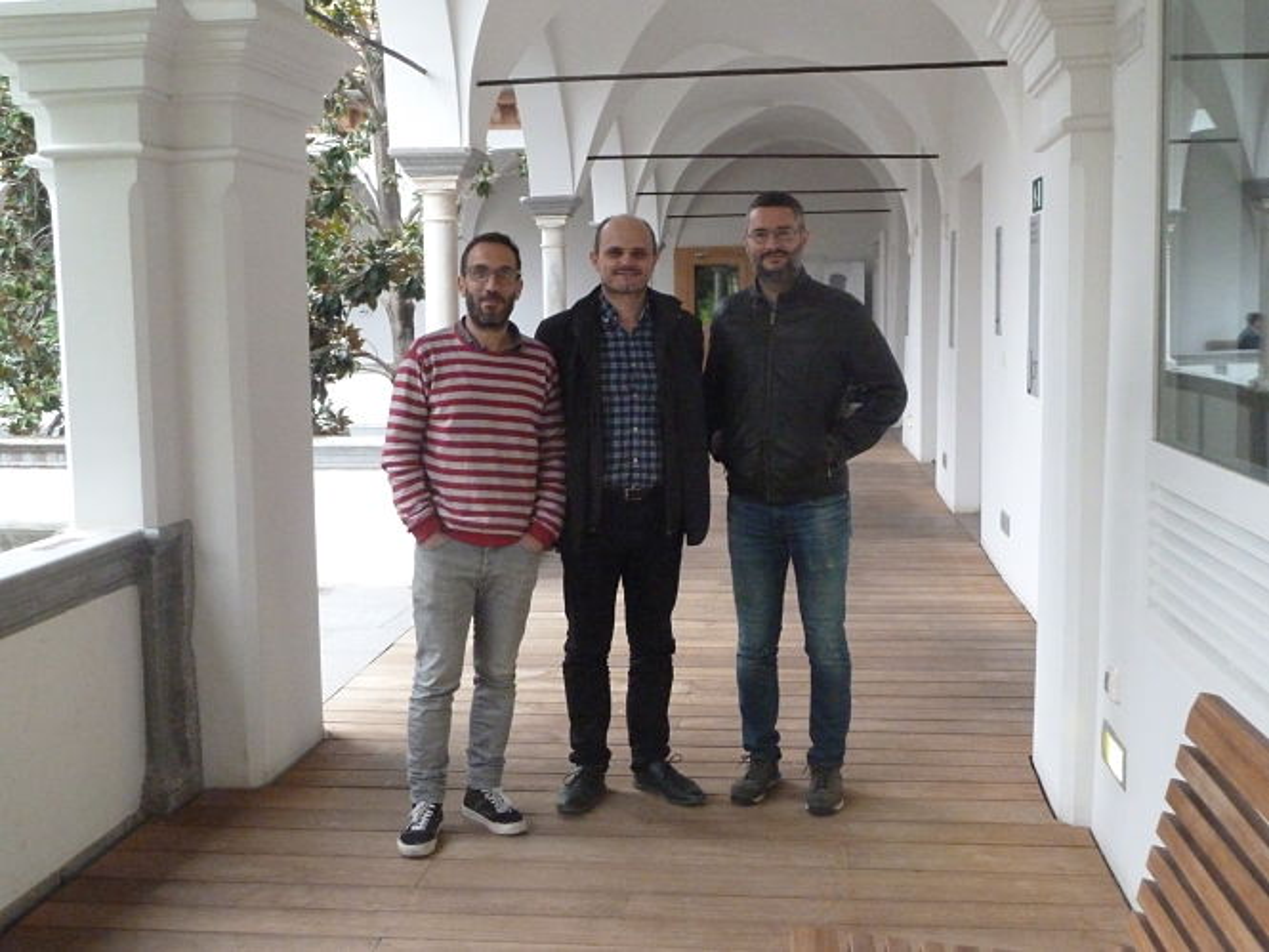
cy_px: 476
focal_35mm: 40
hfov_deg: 46.8
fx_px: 1467
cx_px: 634
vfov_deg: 36.0
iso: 800
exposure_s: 1/40
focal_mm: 6.5
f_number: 3.6
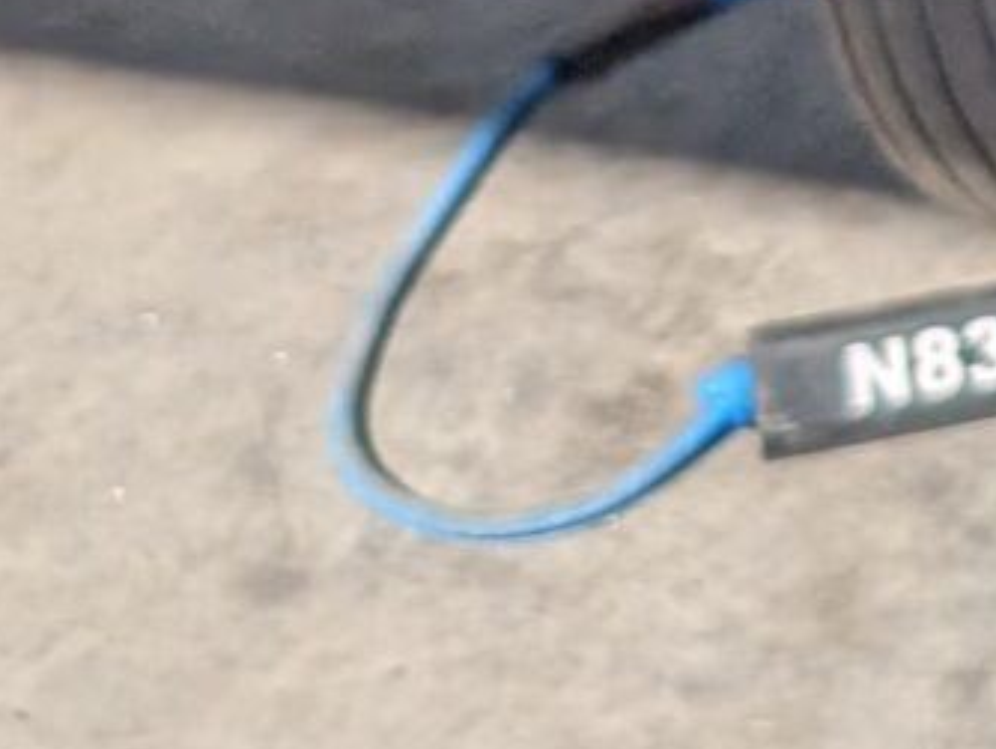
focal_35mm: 184
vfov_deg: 7.3
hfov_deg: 9.2
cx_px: 2702
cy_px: -1319
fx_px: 5298
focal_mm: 6.9
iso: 20
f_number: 1.68
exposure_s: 1/1745
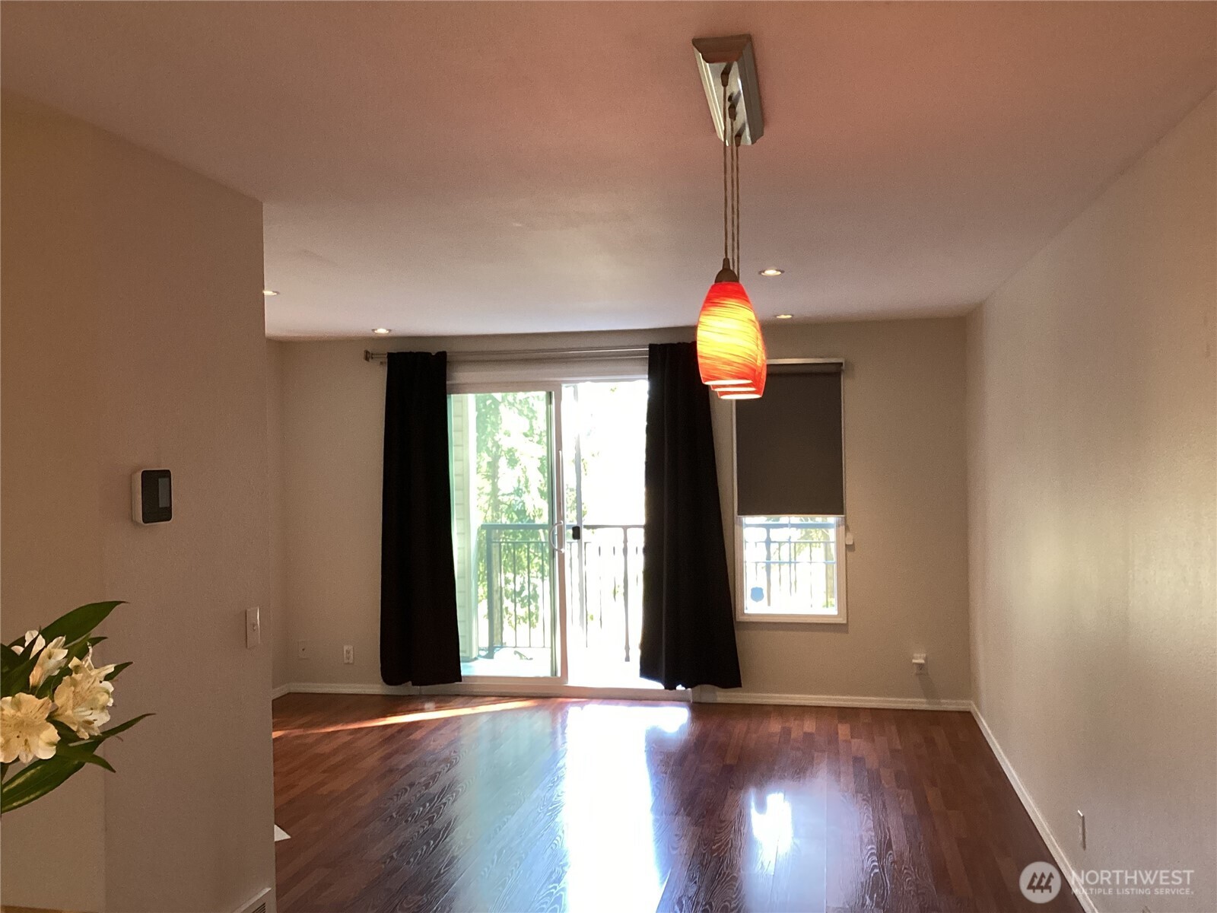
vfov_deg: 45.4
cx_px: 608
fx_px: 1090
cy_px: 456
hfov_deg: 58.4
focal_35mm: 31
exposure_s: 1/60
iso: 160
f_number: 2.4
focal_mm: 3.3
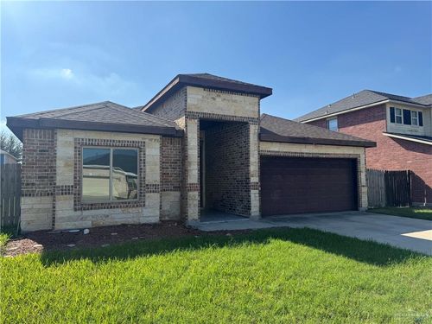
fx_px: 300
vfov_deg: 56.8
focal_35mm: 24
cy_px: 162
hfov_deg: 71.6
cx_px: 216
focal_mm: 6.76
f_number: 1.78
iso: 80
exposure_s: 1/4608
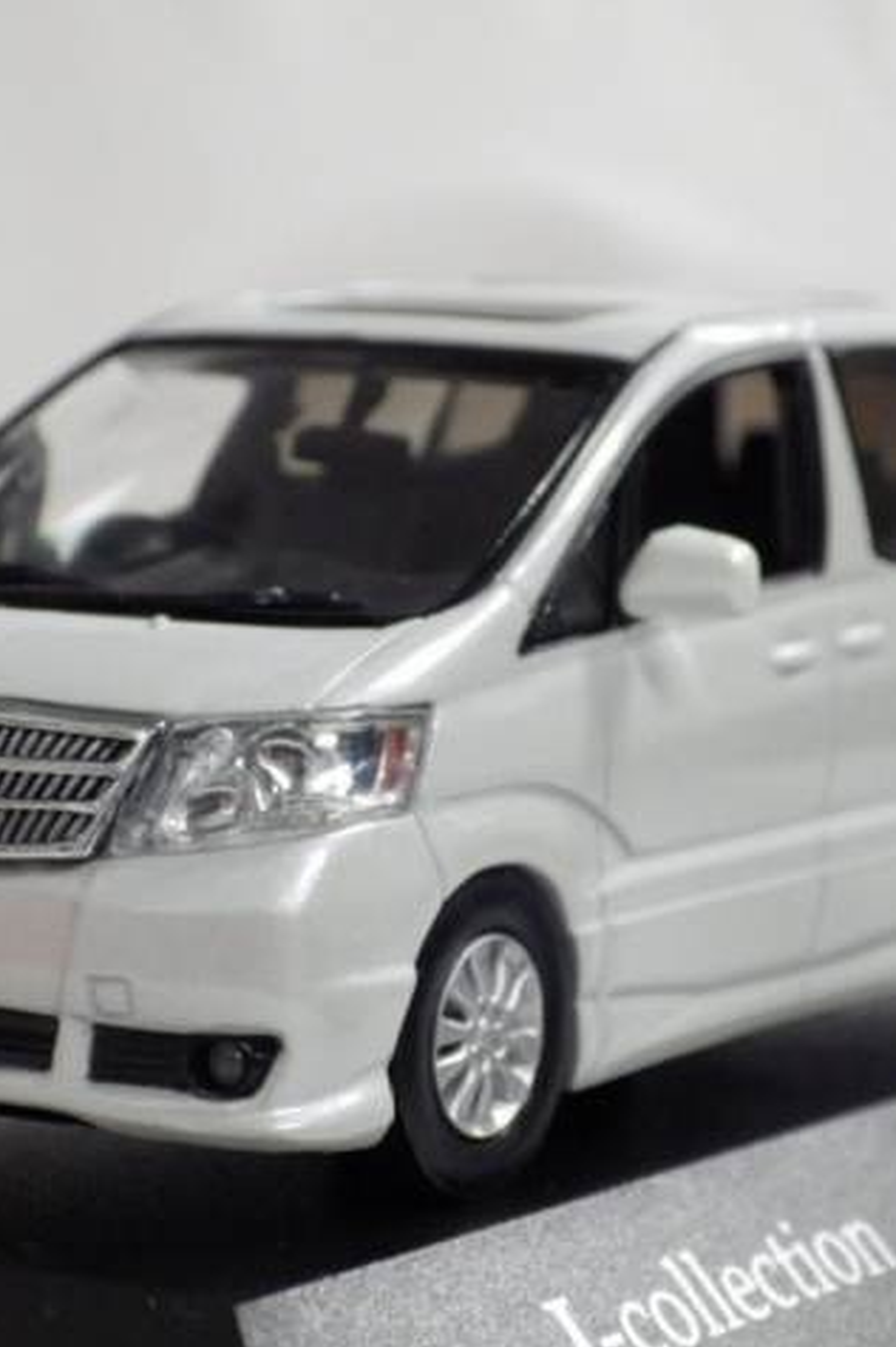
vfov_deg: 16.8
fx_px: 4561
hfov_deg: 11.2
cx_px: 391
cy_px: 675
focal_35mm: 122
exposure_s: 1/45
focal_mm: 15.6
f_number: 4.4
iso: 800
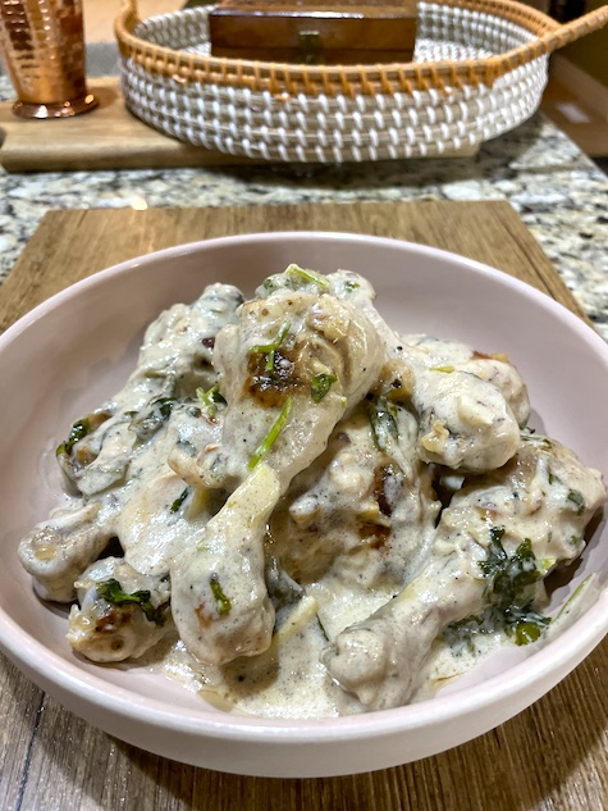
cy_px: 406
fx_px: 609
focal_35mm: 26
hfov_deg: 53.1
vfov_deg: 67.3
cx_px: 304
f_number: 1.6
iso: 320
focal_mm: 4.2
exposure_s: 1/60
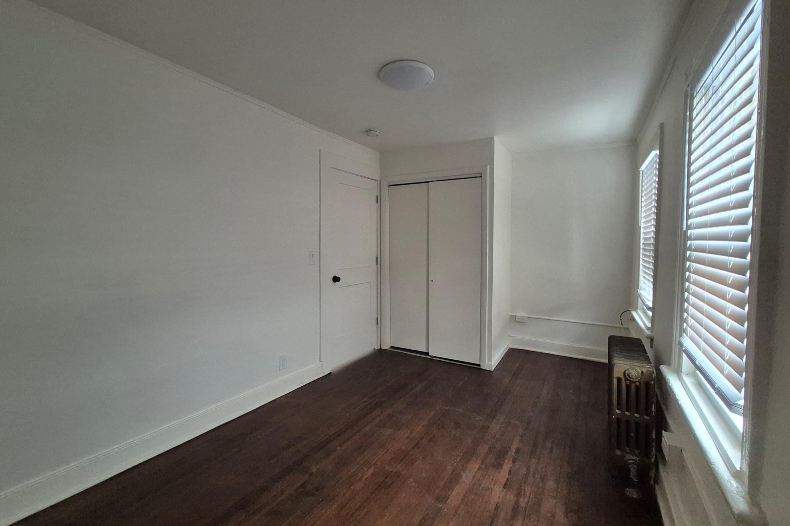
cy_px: 253
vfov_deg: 81.2
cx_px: 403
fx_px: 307
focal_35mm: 14
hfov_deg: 104.2
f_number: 2.2
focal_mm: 1.74
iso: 640
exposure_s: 1/60.2
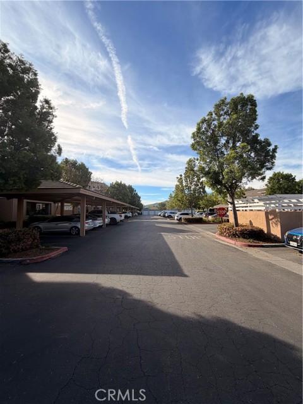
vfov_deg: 102.1
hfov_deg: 85.7
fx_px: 163
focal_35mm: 14
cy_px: 202
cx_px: 152
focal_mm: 2.22
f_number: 2.2
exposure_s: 1/799
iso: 20
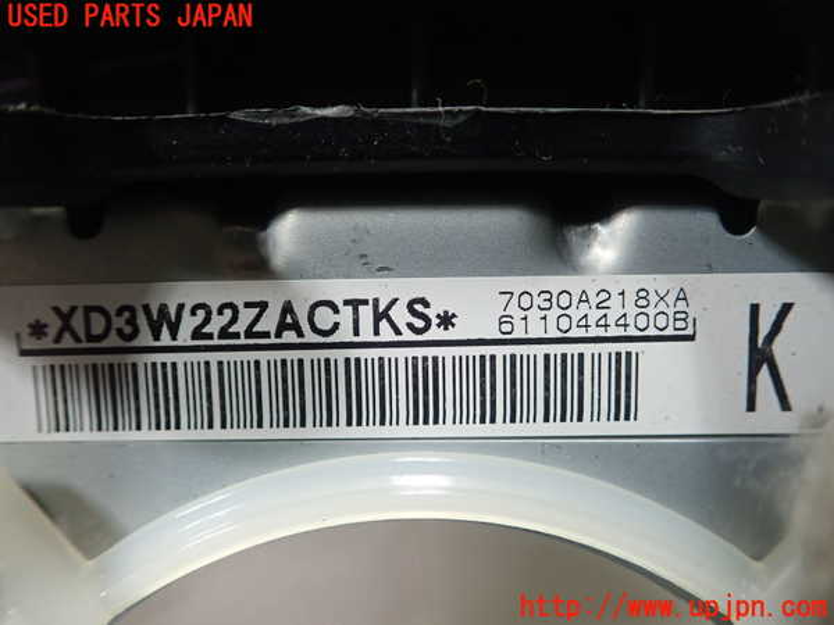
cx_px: 417
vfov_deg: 46.8
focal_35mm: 30
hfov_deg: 60.0
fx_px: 723
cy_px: 312
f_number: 2.3
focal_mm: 5.5
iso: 400
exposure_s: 1/125
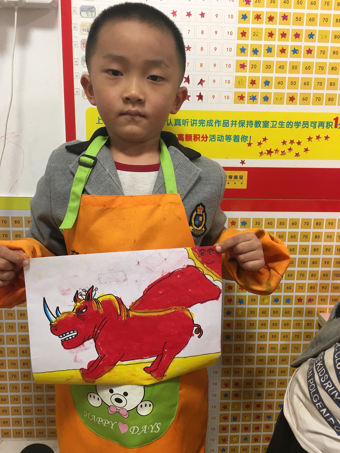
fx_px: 380
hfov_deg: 48.2
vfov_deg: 61.7
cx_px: 170
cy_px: 226
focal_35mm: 29
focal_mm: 4.15
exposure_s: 1/17
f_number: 2.2
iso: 50
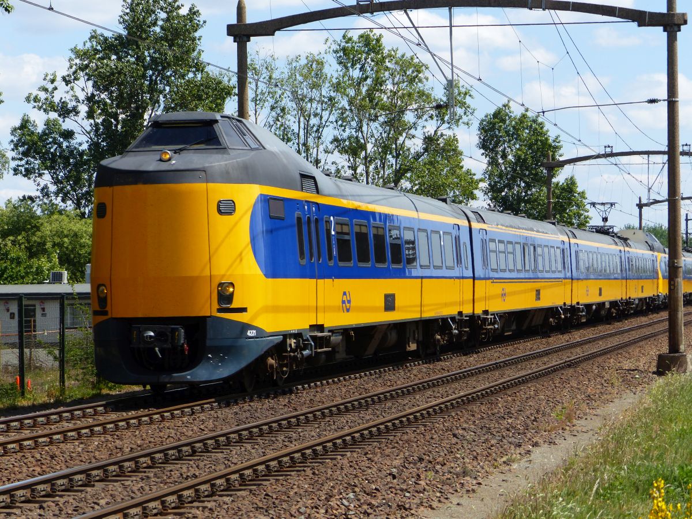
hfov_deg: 15.4
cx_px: 346
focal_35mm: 128
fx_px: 2559
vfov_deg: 11.6
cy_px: 260
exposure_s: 1/800
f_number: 4
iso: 100
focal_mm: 23.1
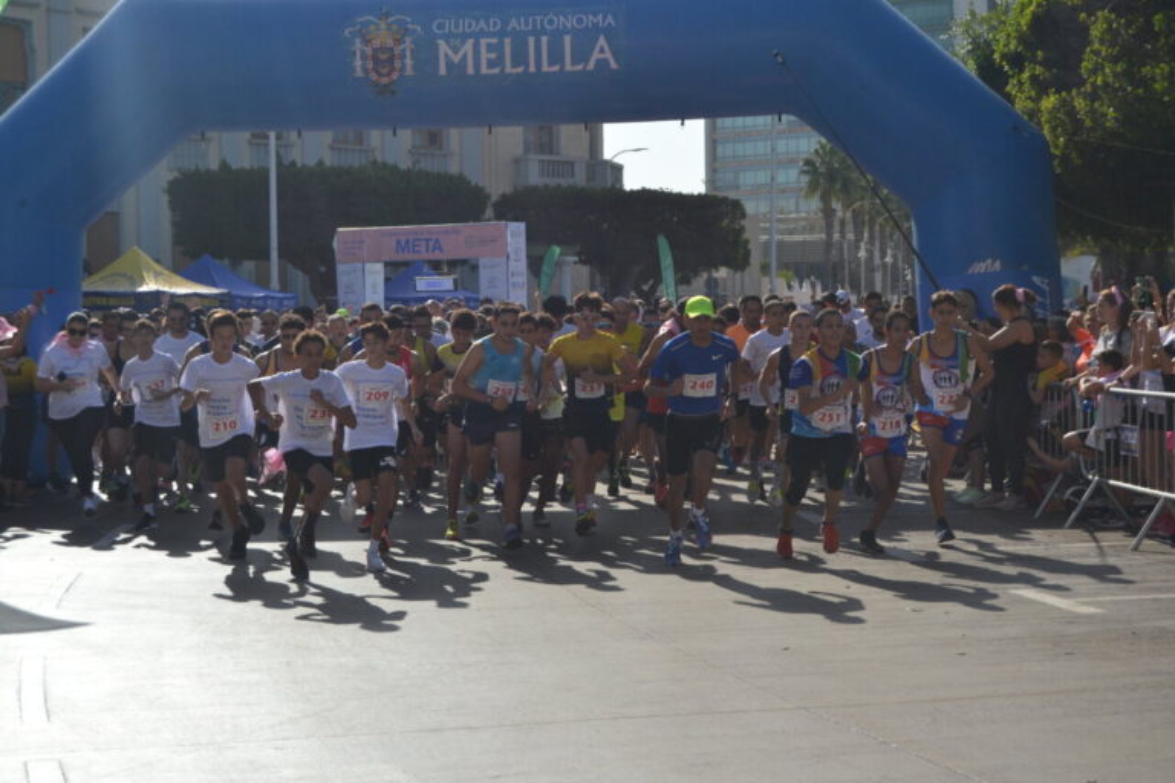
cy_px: 392
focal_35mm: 69
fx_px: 2252
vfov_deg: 19.7
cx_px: 588
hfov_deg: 29.2
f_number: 5.6
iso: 400
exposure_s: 1/1600
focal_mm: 46
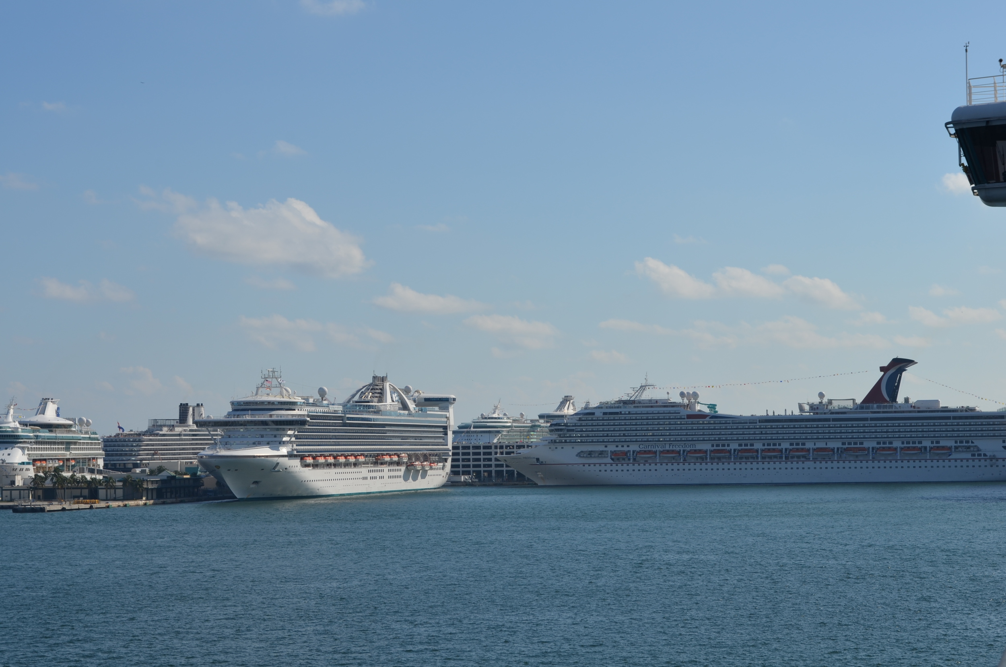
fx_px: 2301
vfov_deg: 16.5
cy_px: 334
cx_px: 503
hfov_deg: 24.7
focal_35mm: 82
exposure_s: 1/400
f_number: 10
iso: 100
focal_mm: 55
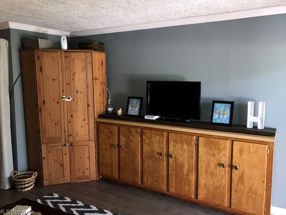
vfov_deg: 48.2
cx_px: 144
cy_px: 105
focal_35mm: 29
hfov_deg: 61.7
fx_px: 240
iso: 64
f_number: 1.8
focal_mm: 3.99
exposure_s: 1/30
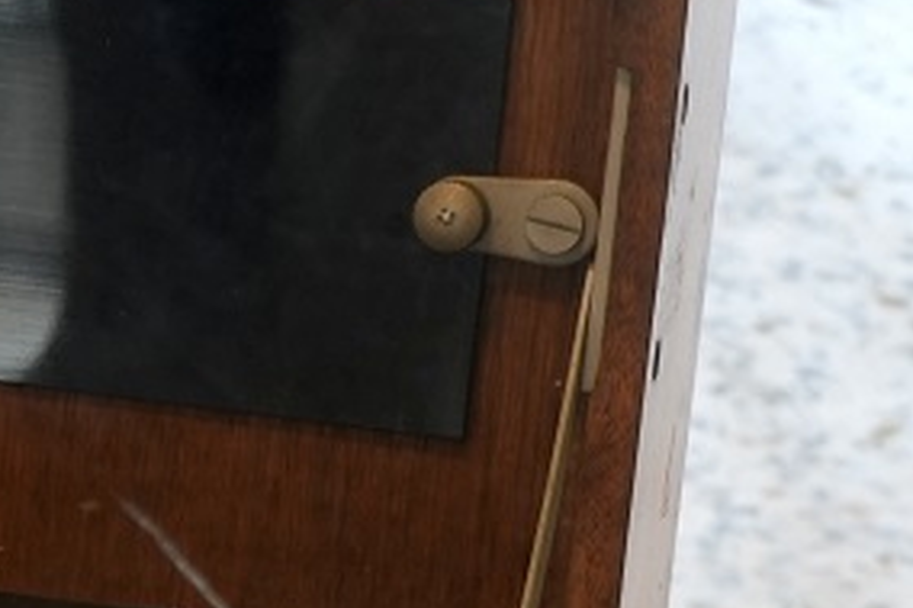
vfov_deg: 3.5
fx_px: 9986
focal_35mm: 394
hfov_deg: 5.1
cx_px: -1038
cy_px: 486
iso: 200
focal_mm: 70
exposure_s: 2.5
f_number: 20
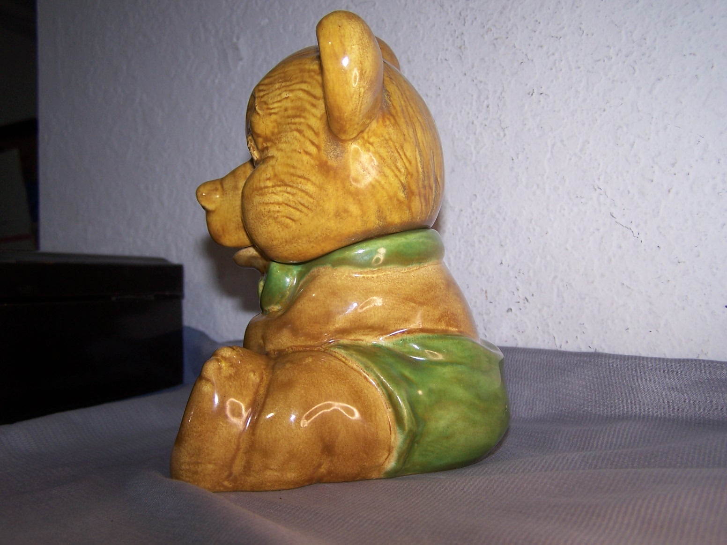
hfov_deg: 49.0
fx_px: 798
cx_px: 364
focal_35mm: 38
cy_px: 272
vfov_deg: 37.7
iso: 80
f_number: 2.8
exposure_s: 1/60
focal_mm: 6.3
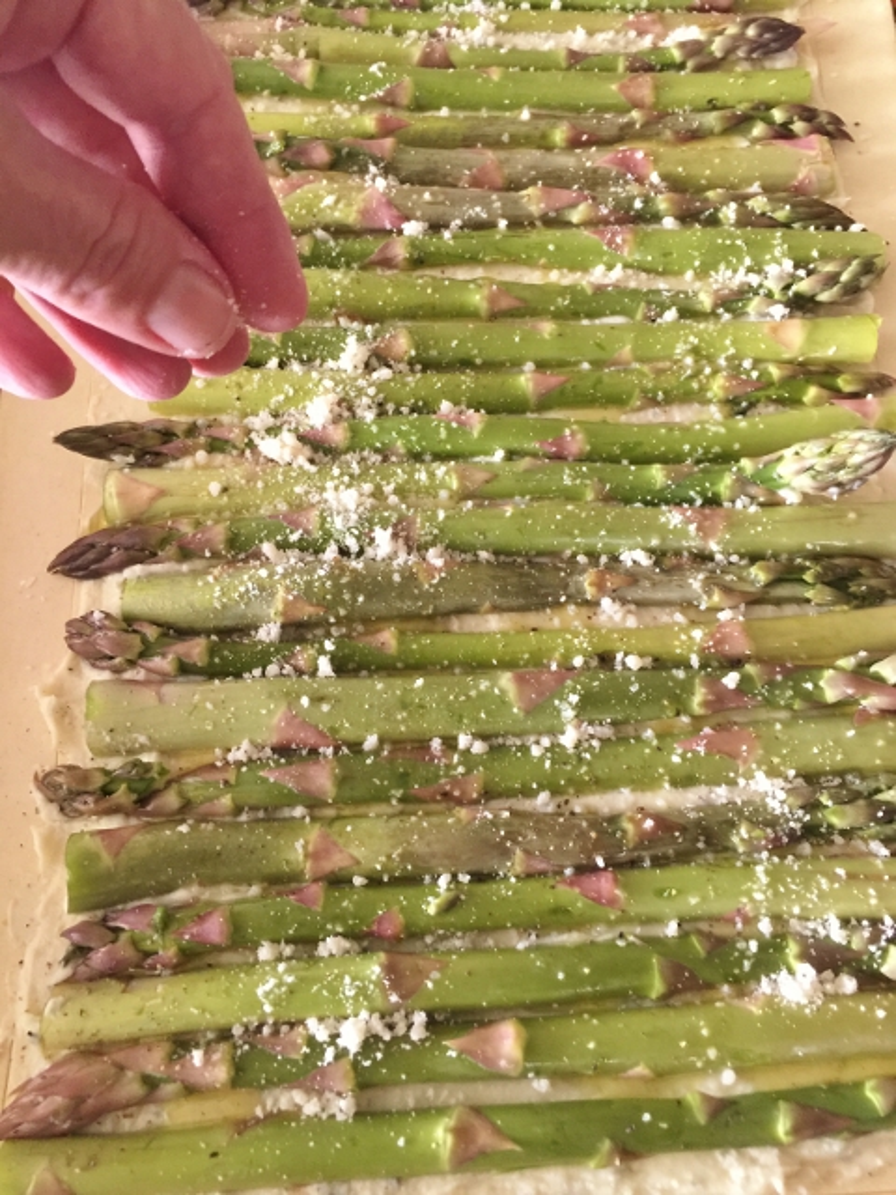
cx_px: 448
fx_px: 1001
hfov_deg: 48.2
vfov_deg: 61.7
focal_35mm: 29
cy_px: 598
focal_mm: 4.15
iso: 100
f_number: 2.2
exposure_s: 1/15
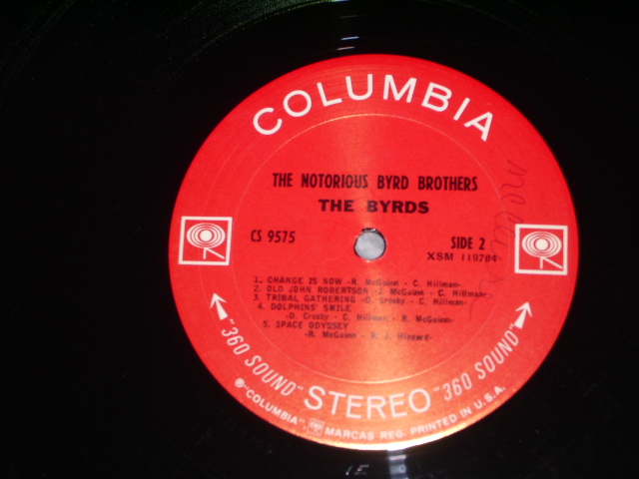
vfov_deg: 16.6
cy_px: 240
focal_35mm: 89
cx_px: 320
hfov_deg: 22.0
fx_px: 1643
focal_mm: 14.6
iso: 80
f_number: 7
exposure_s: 1/60
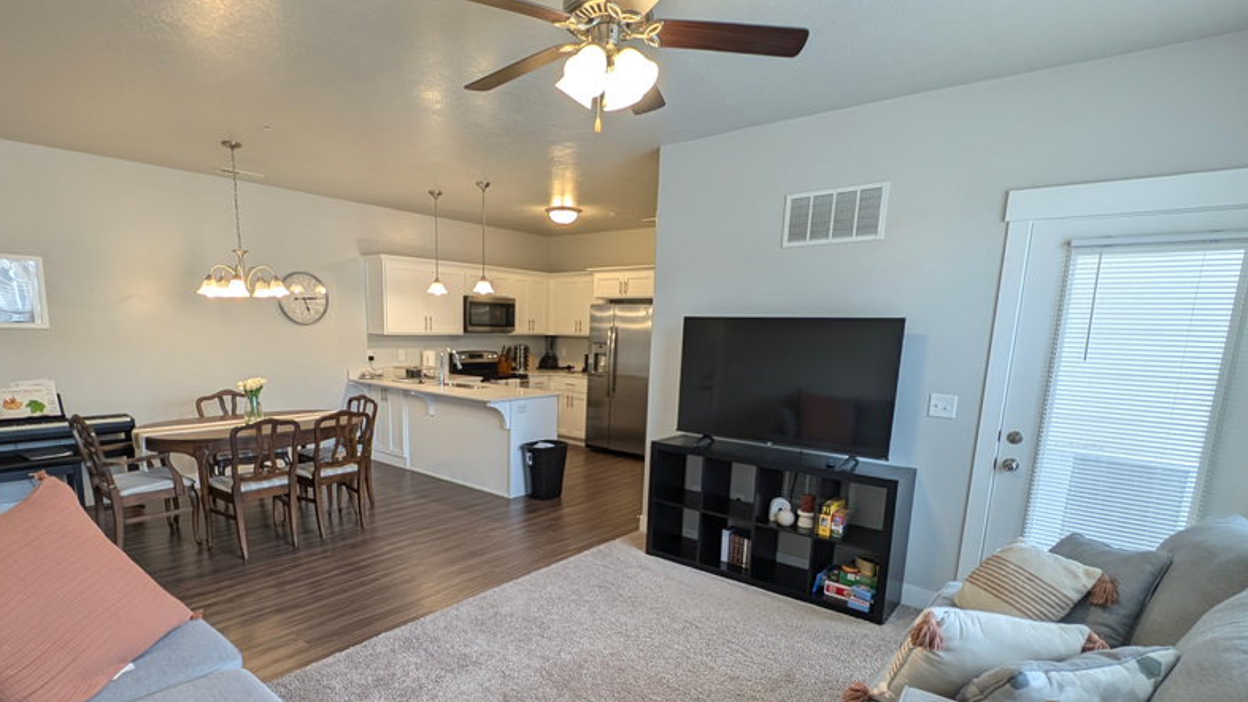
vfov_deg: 63.1
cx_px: 564
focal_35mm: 17
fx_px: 563
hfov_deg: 95.6
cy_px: 437
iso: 36
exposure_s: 1/40
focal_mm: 2.23
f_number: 1.95
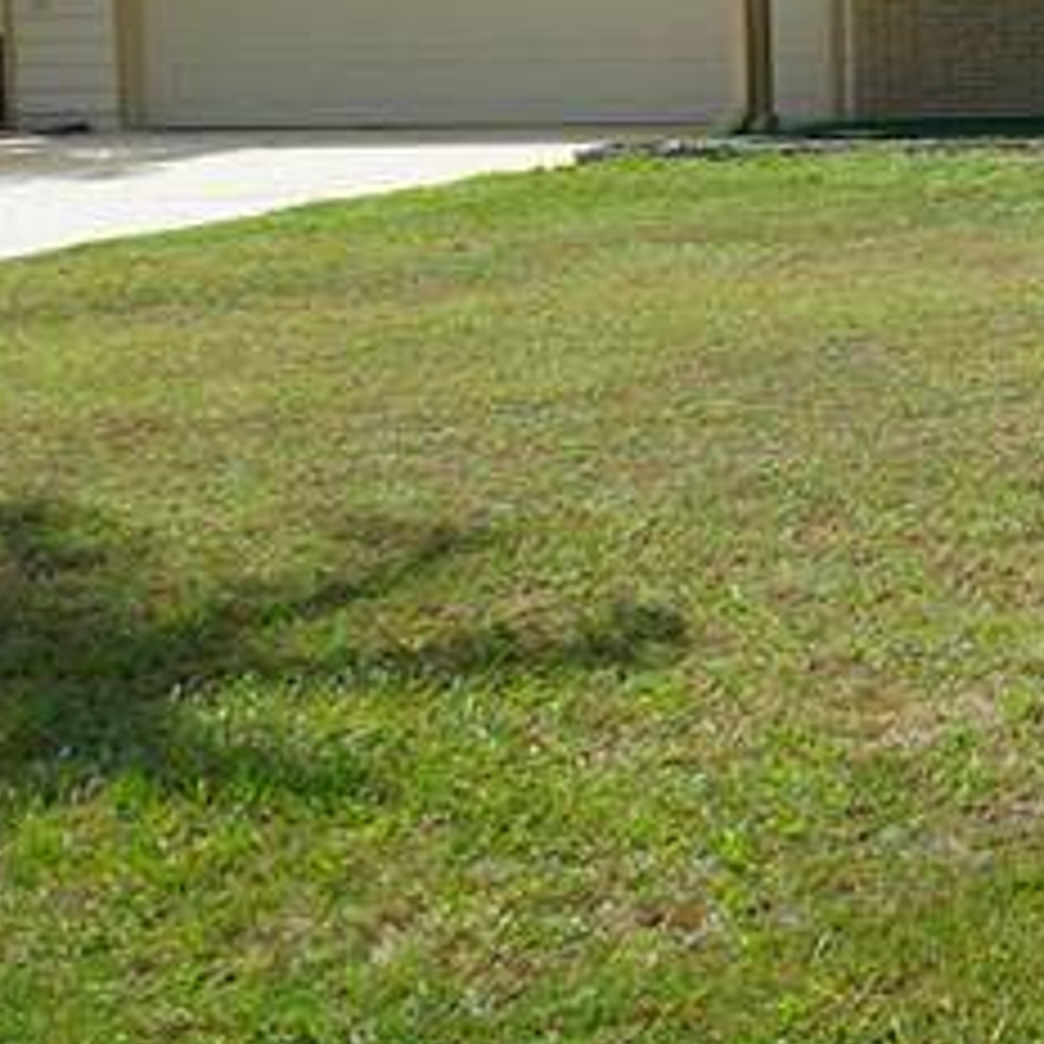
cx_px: 1642
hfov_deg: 15.1
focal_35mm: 105
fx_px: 3583
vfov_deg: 16.3
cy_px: 50
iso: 100
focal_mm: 28
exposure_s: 1/160
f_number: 13
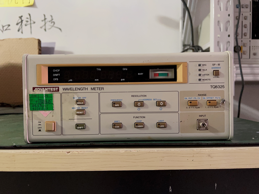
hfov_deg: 67.3
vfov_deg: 53.1
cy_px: 97
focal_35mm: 26
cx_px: 130
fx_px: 195
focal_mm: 5.7
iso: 640
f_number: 1.5
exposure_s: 1/40
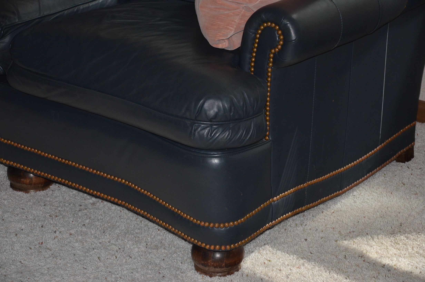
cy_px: 141
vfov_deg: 11.4
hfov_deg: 17.1
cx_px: 212
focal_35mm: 120
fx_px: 1414
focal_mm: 80
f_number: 5.3
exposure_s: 1/60
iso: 800
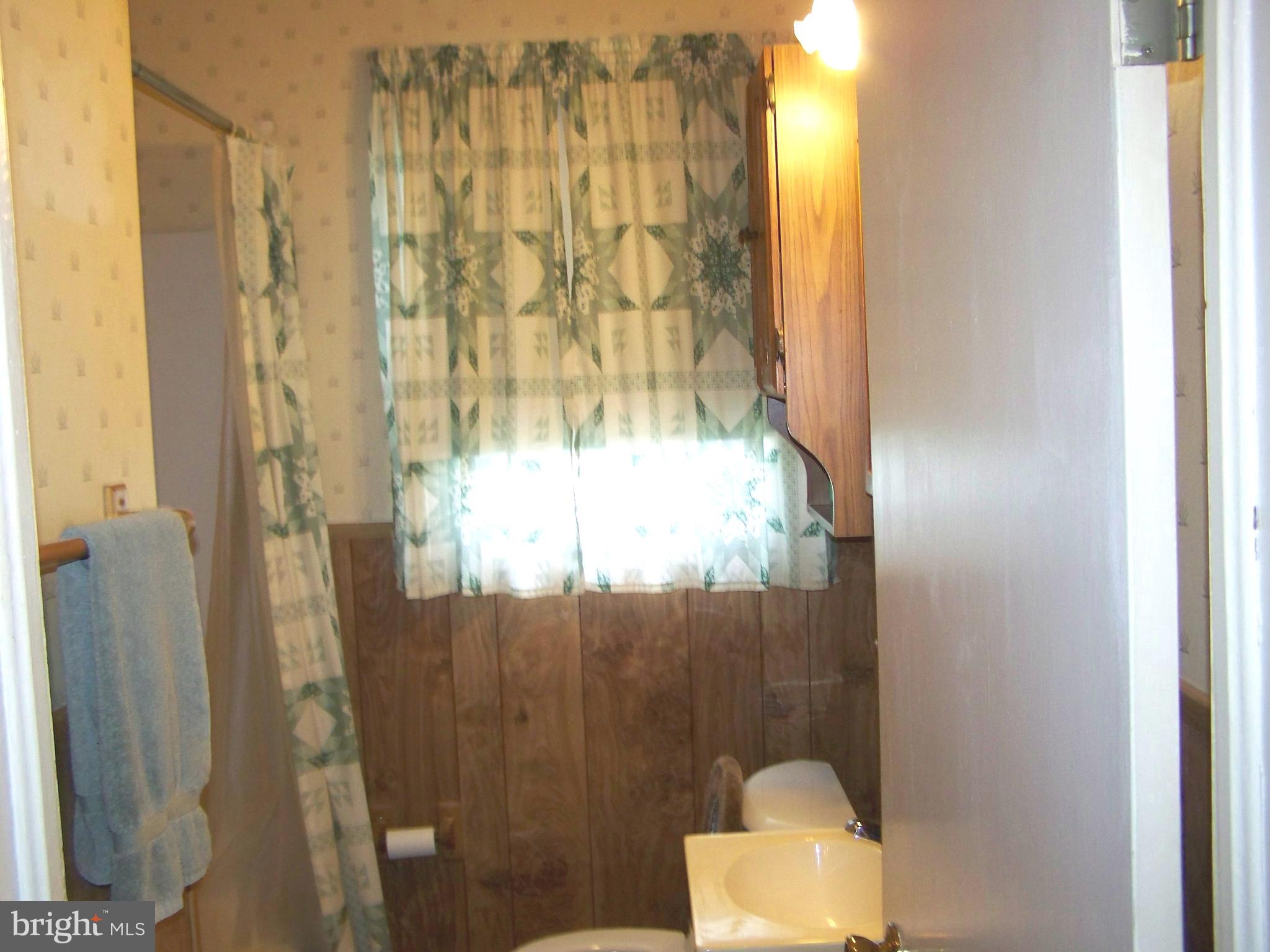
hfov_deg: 49.0
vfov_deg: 37.7
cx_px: 635
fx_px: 1394
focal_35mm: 38
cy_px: 476
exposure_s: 1/60
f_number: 2.8
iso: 200
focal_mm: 6.3
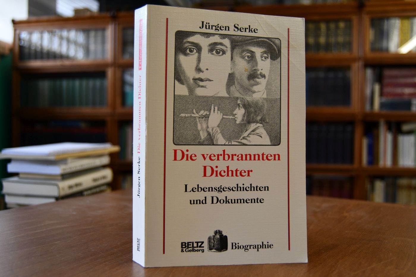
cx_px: 208
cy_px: 138
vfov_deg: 38.9
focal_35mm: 34
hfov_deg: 55.8
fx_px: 393
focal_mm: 23
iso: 800
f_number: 3.8
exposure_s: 1/200
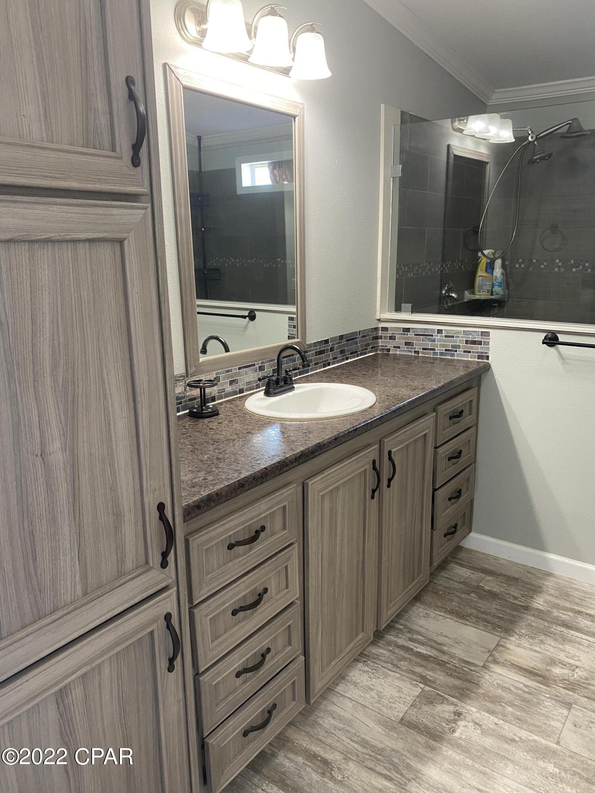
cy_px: 396
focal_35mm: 26
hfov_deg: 53.1
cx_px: 298
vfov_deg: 67.3
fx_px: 596
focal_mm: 4.25
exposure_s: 1/60
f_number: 1.8
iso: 200
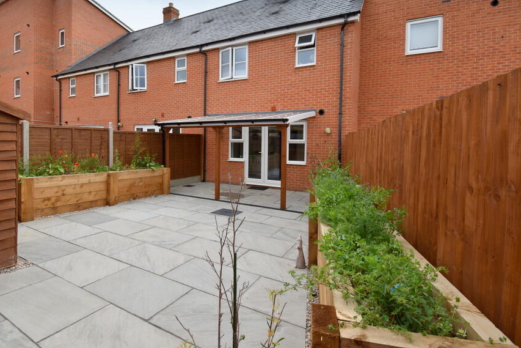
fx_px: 261
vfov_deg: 67.2
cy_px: 153
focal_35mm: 18
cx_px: 231
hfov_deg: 89.6
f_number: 8
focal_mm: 10
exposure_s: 1/250
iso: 180
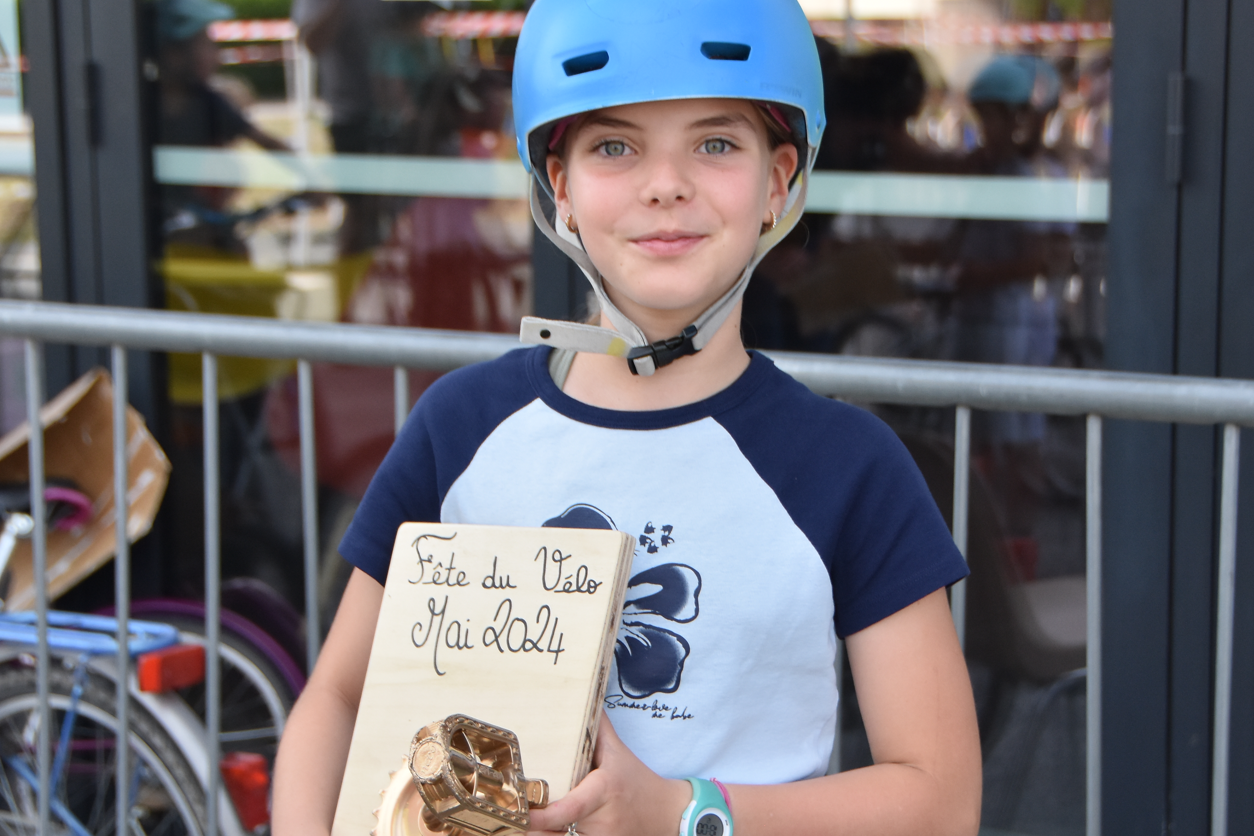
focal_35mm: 91
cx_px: 686
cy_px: 449
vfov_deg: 15.0
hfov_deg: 22.4
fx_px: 3169
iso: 720
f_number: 4.5
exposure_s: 1/1250
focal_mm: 42
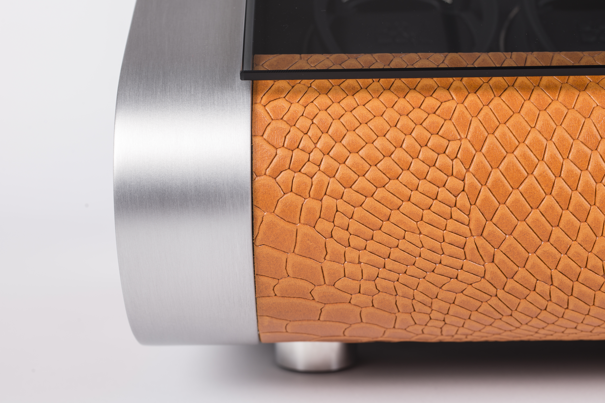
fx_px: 840
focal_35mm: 50
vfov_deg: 27.0
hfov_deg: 39.6
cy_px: 202
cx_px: 302
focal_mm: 50
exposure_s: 1/200
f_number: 10
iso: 100
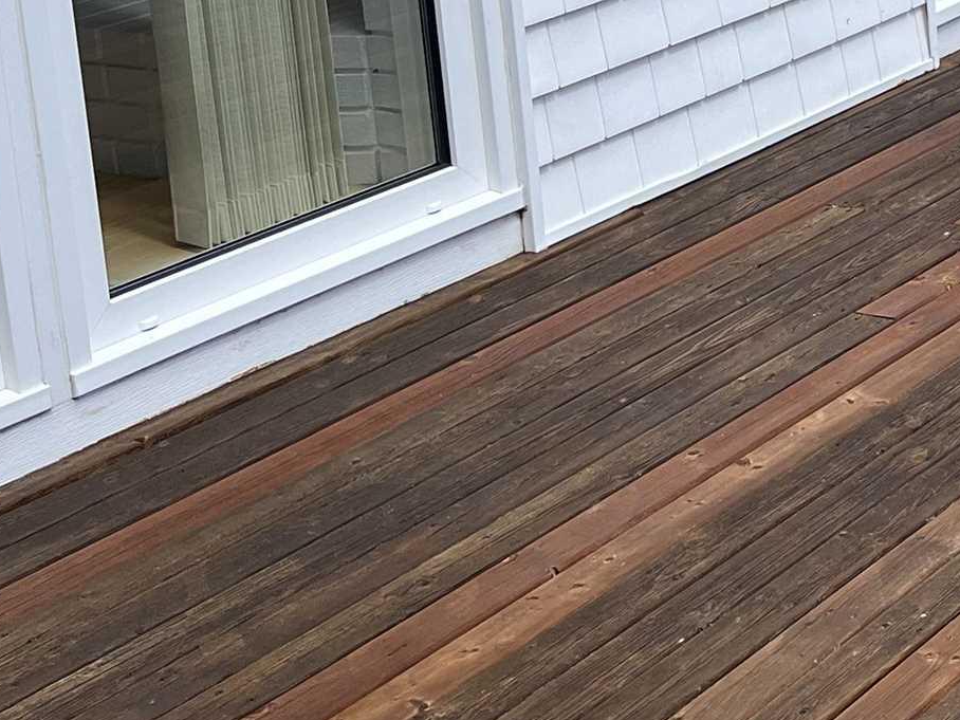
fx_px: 2440
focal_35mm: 88
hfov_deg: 19.0
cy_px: -204
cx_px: 1524
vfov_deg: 16.0
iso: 50
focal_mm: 5.1
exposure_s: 1/3135
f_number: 1.6
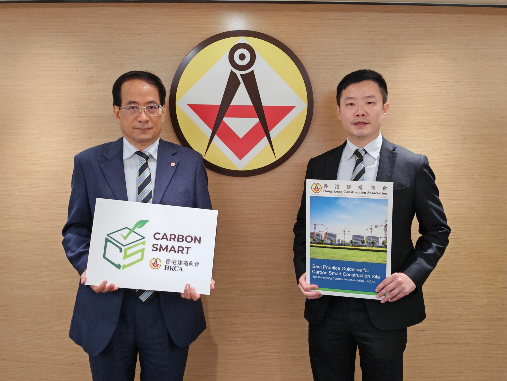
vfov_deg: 34.3
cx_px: 254
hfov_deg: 44.8
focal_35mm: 42
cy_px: 190
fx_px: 615
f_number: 1.6
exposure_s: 1/96
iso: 160
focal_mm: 5.4
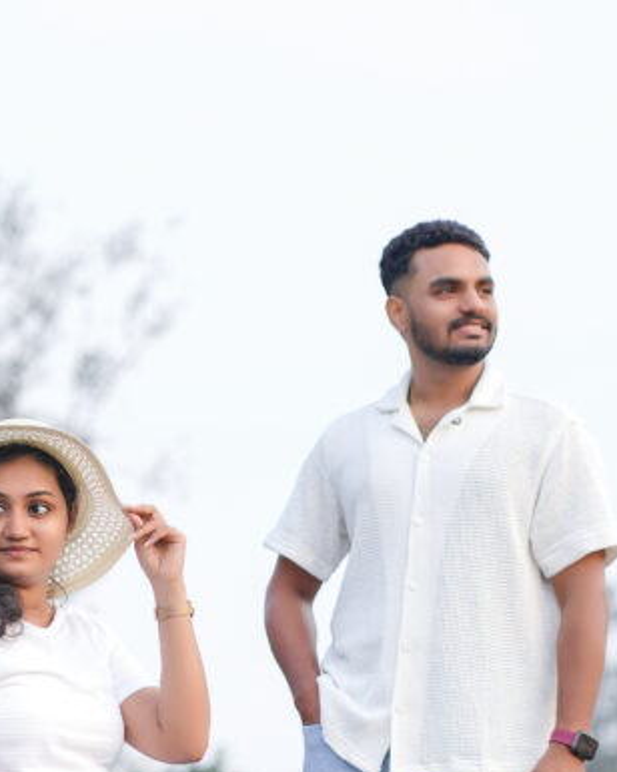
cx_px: 197
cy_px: 575
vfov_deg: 9.1
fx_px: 4839
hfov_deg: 7.3
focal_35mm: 212
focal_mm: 85
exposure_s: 1/100
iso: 100
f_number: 2.8
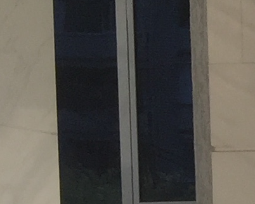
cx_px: 1014
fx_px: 1735
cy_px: 531
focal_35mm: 230
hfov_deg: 6.7
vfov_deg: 6.3
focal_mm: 4.15
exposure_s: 1/1276
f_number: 2.2
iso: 32
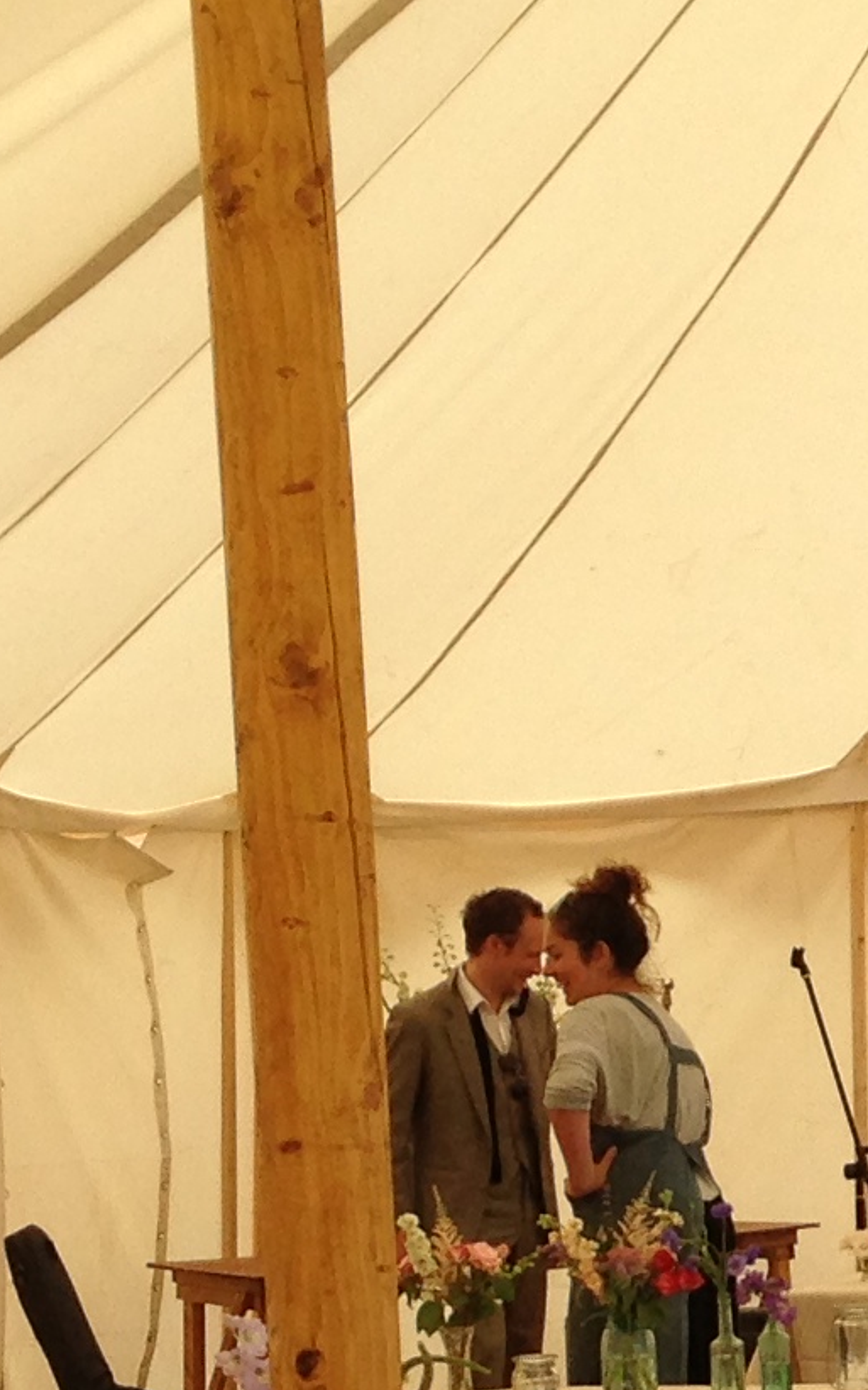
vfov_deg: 14.9
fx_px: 5262
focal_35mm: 139
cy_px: 1124
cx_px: 1399
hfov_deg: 9.1
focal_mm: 4.13
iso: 50
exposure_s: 1/347
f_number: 2.4
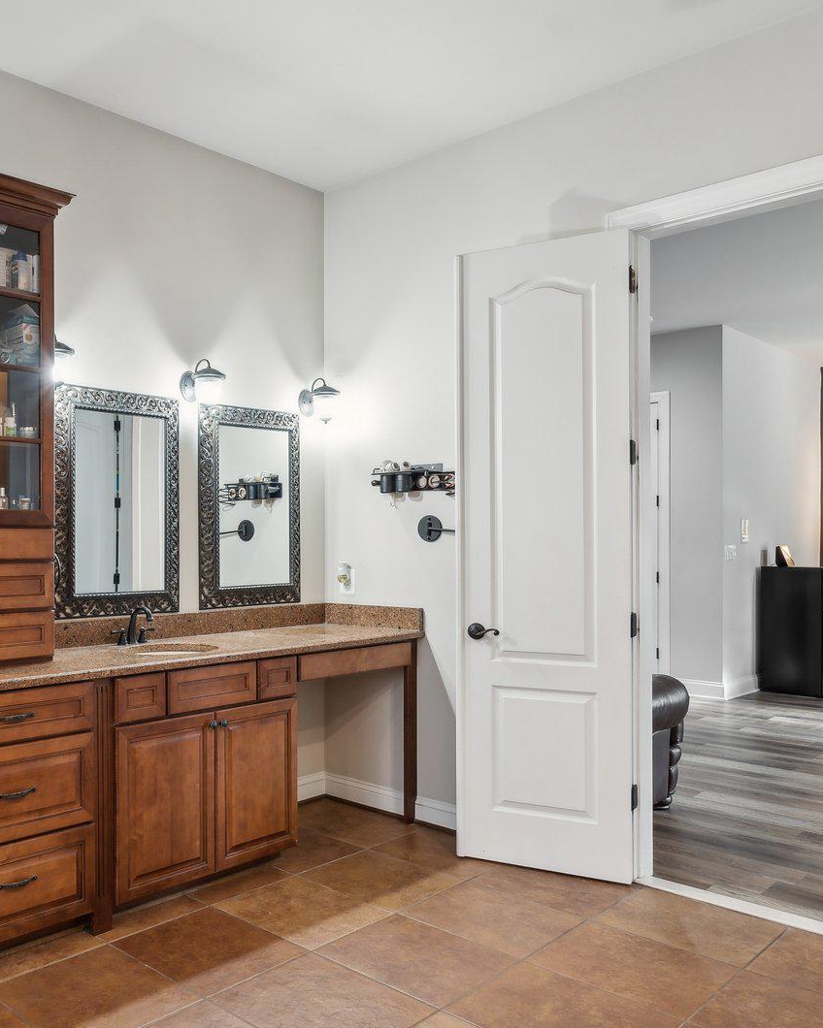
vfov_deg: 58.8
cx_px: 143
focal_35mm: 30
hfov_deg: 45.7
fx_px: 911
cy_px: 558
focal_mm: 16.5
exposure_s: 1/2
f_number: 6.3
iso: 125
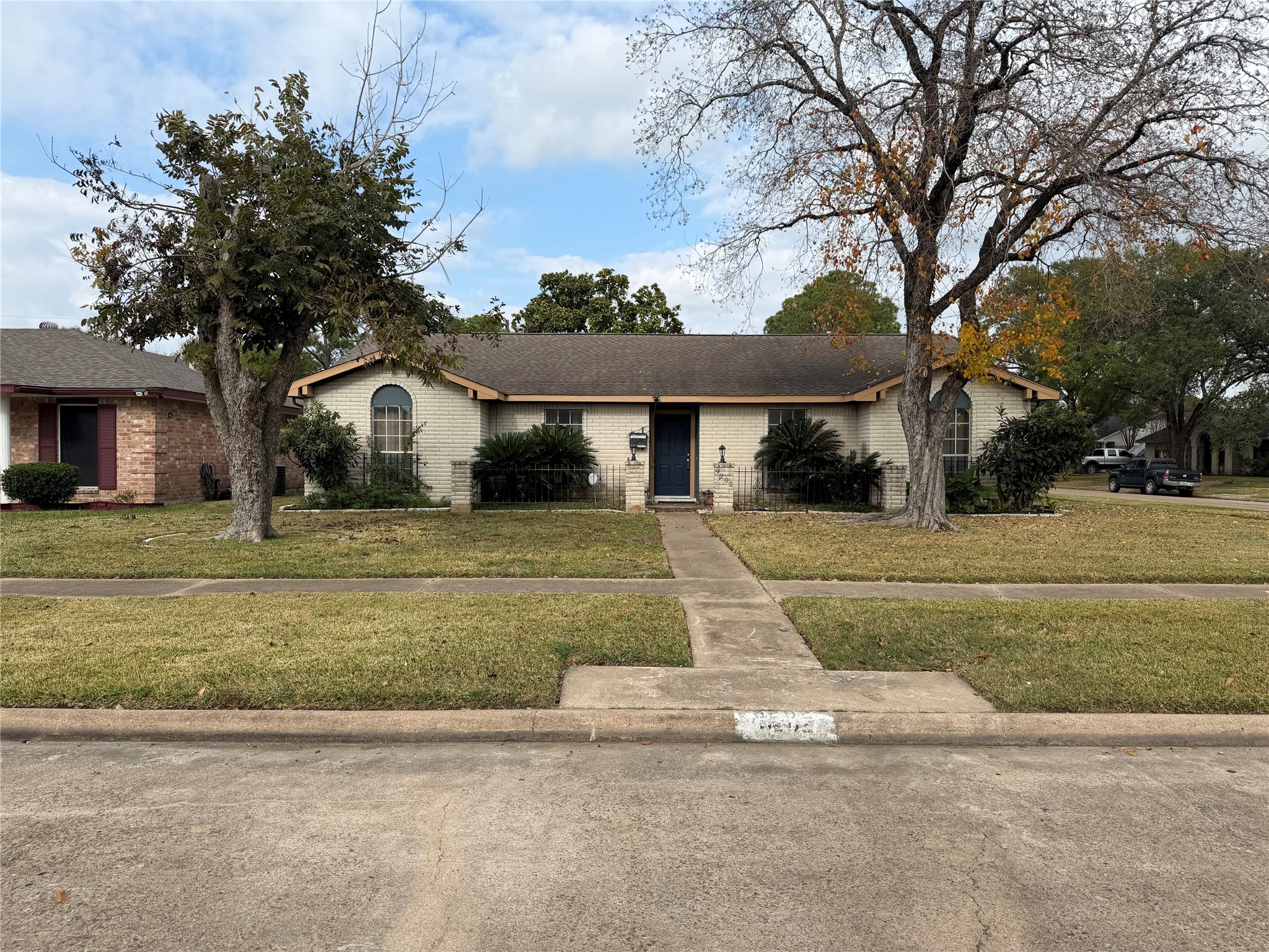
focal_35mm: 24
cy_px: 476
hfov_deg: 71.6
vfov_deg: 56.8
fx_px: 880
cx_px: 634
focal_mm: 6.76
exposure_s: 1/3279
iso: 80
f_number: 1.78
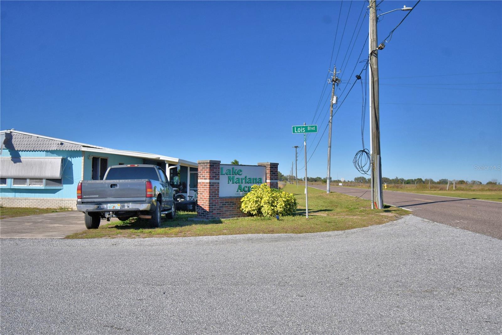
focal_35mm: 30
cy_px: 168
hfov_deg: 61.9
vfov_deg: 43.6
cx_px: 251
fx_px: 418
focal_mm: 20
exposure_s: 1/1250
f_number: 5.6
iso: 100
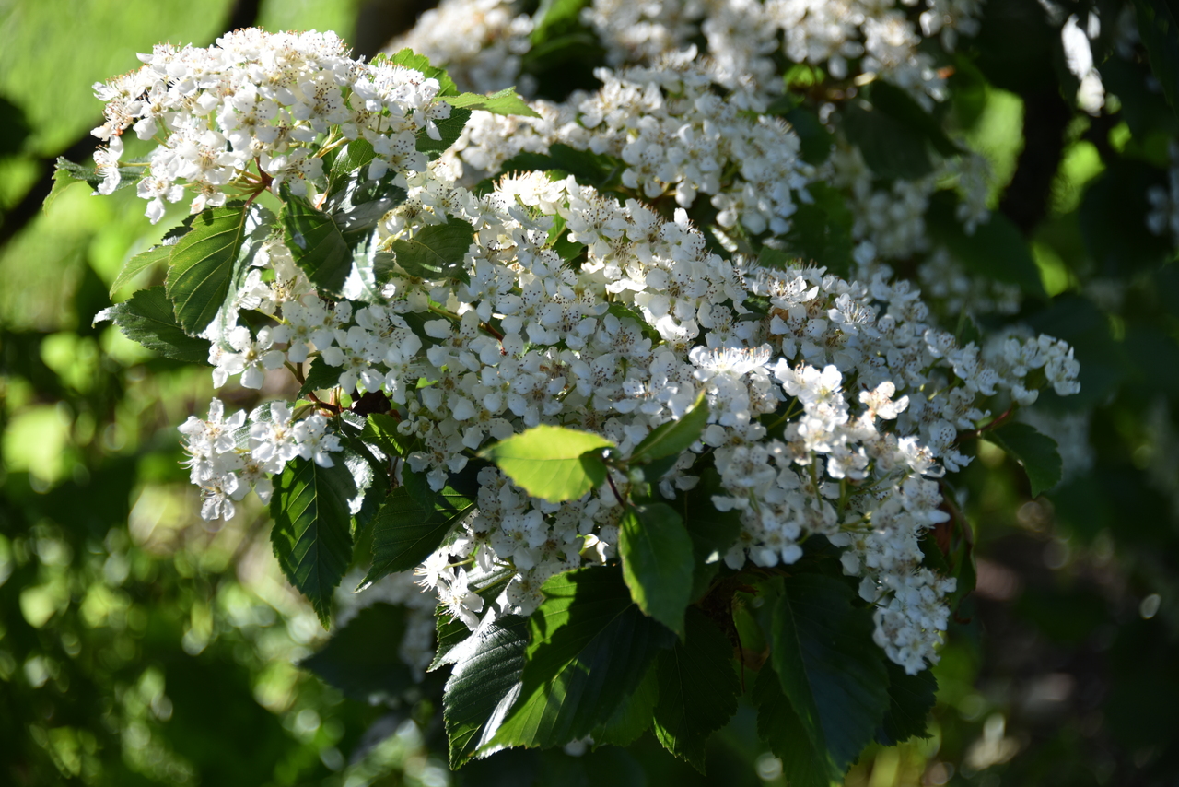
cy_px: 394
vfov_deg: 9.2
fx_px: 4913
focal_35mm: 150
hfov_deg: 13.7
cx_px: 590
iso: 180
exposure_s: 1/320
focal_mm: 150
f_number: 5.6
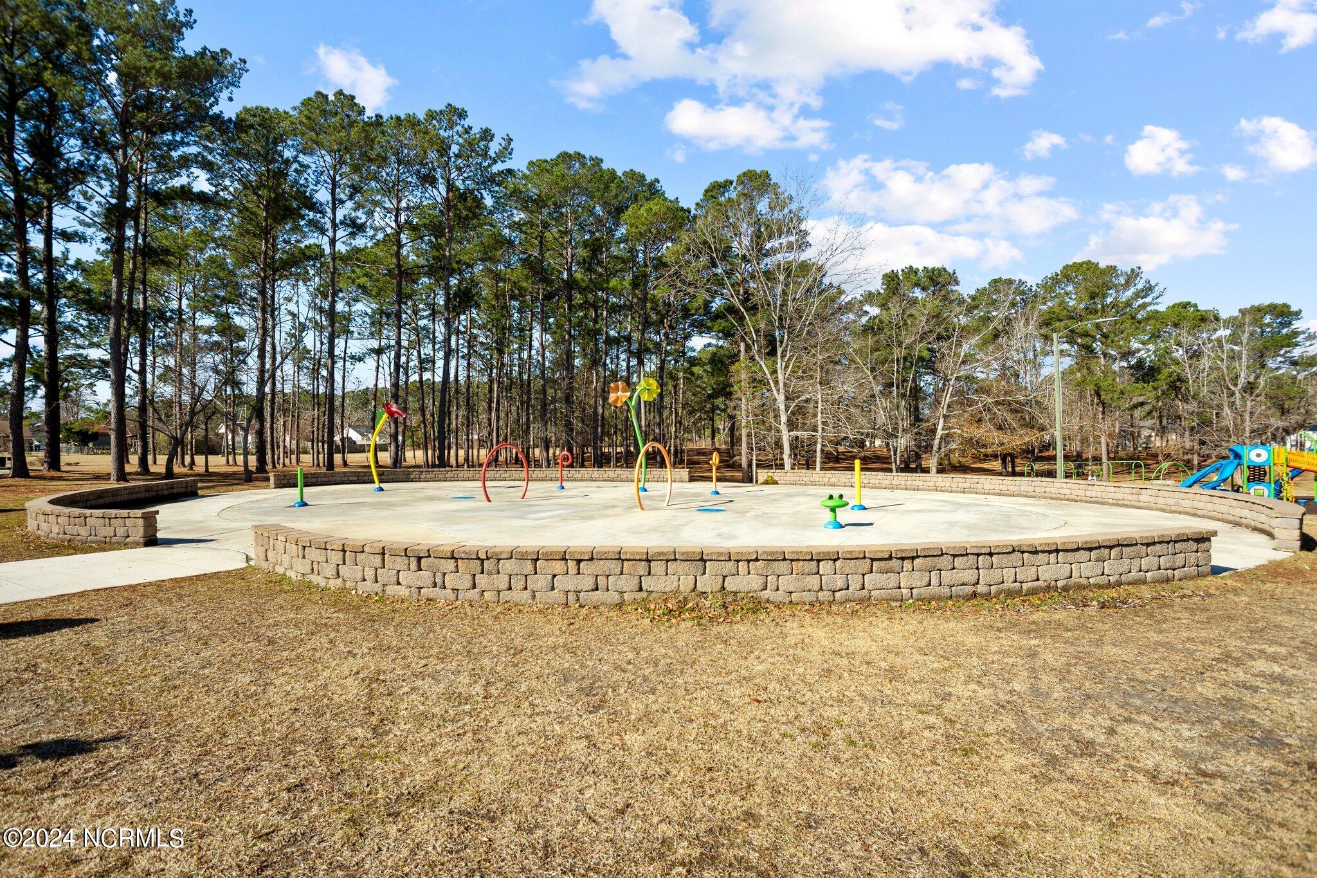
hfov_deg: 93.3
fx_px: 622
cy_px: 439
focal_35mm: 17
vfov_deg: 70.4
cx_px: 658
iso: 100
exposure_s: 1/400
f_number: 8
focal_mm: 17
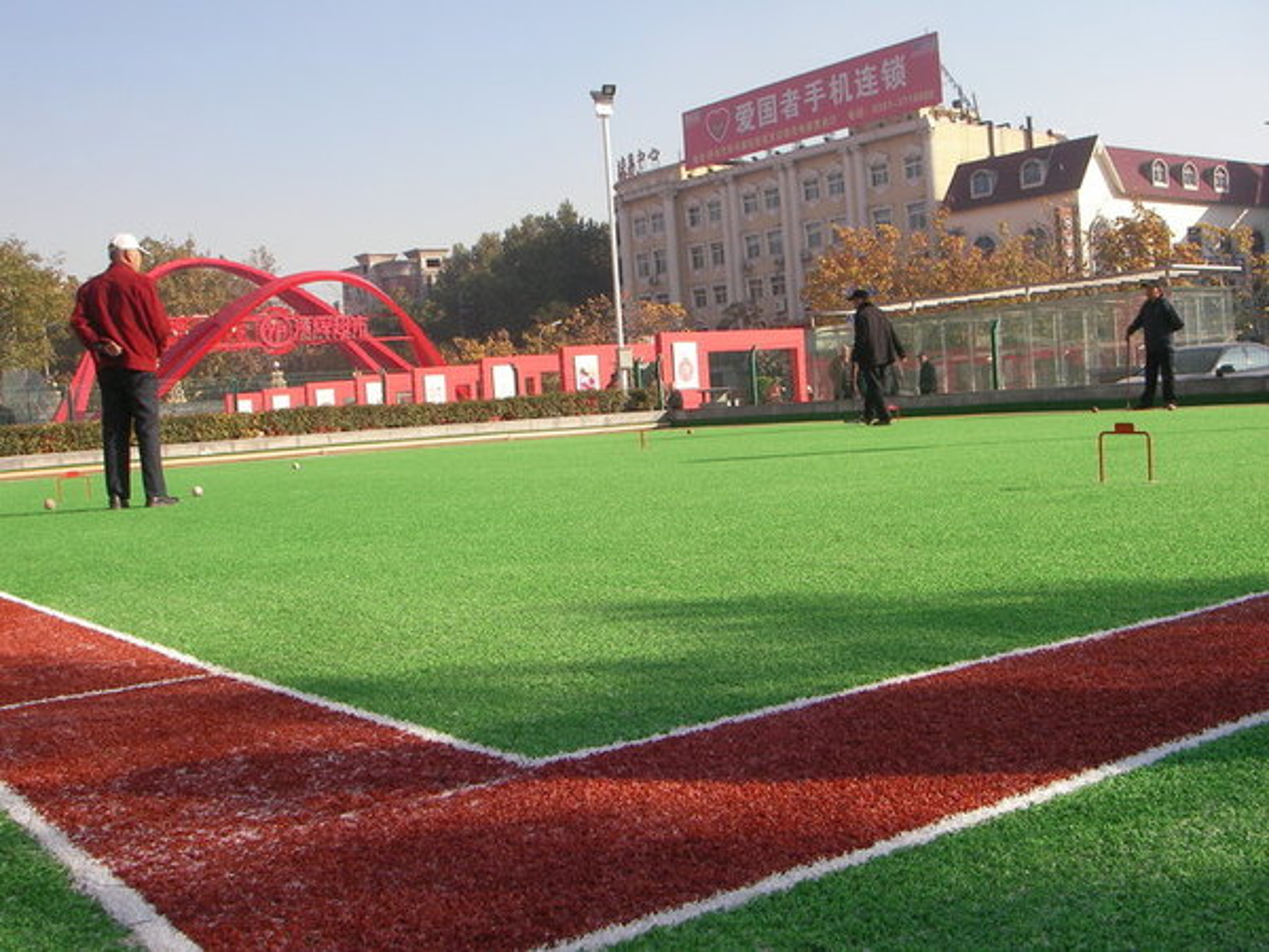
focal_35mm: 38
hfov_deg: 49.0
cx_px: 634
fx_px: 1393
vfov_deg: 37.7
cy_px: 476
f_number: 6.6
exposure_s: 1/160
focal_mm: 6.3
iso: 50
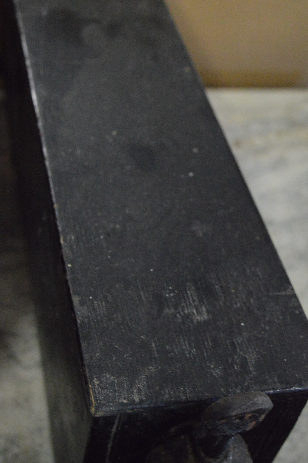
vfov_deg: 34.6
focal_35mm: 58
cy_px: 276
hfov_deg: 23.5
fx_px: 741
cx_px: 152
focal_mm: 31
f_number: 5.6
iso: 6400
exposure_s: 1/50
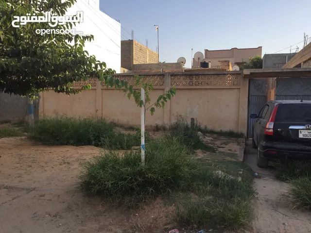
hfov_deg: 61.7
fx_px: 261
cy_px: 116
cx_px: 156
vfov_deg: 48.2
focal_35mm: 29
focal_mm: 4.15
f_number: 2.2
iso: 32
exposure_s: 1/898
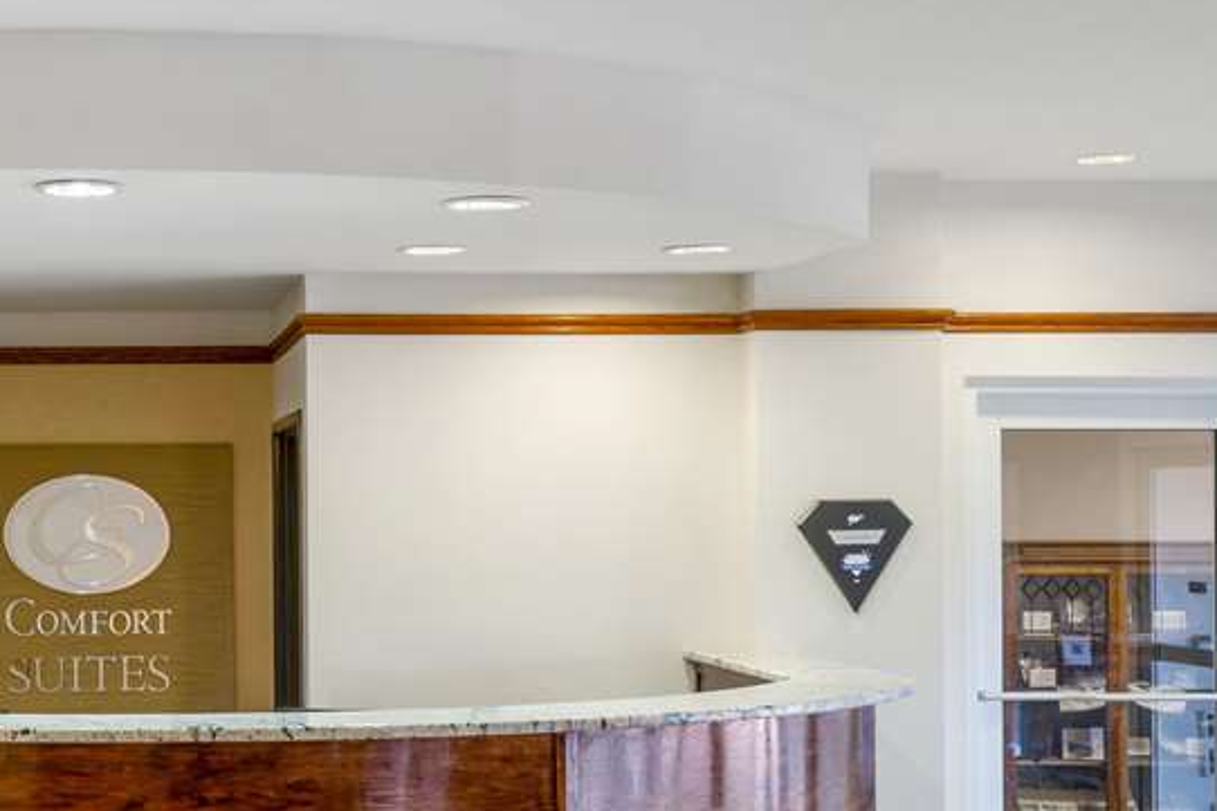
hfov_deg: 36.2
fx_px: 1723
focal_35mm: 51
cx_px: 90
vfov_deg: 25.7
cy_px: 716
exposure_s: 2
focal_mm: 27
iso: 200
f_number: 10
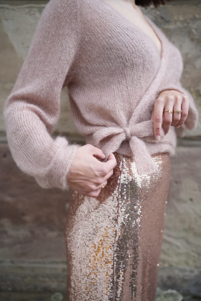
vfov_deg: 51.9
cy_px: 150
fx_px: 310
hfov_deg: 35.9
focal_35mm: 37
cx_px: 100
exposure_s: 1/1250
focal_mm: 37
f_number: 2
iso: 100
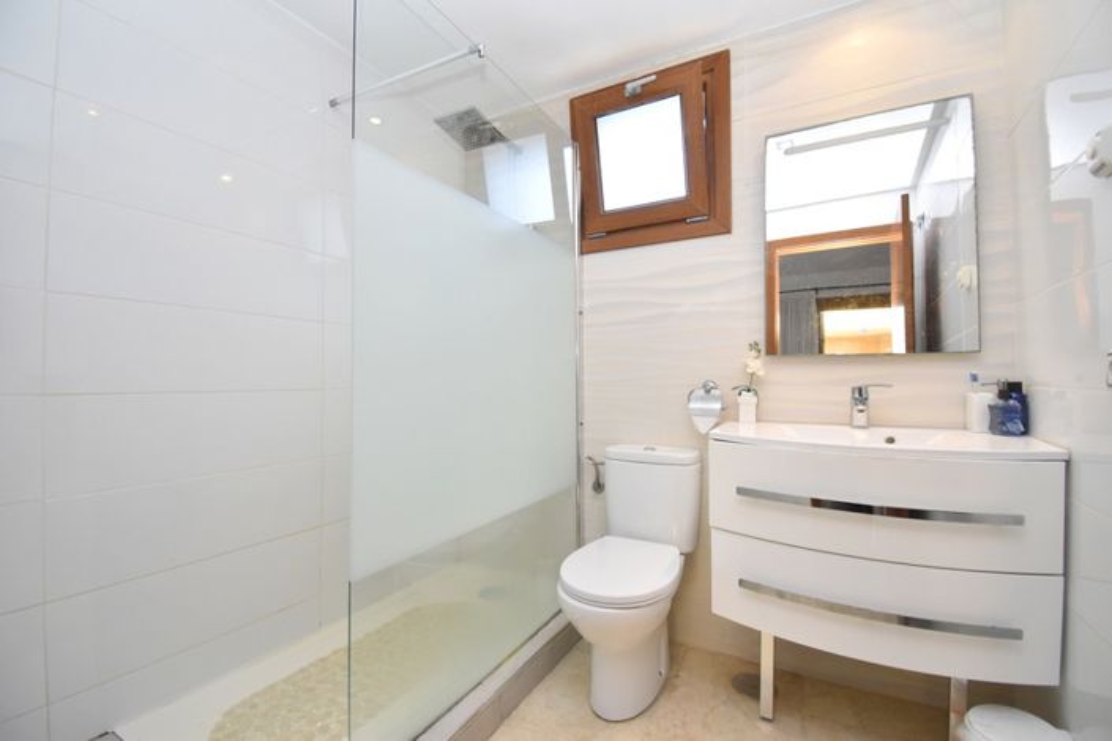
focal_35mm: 15
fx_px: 463
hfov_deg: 100.4
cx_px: 556
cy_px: 370
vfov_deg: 77.3
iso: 800
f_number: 4.5
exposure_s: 1/125
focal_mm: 10
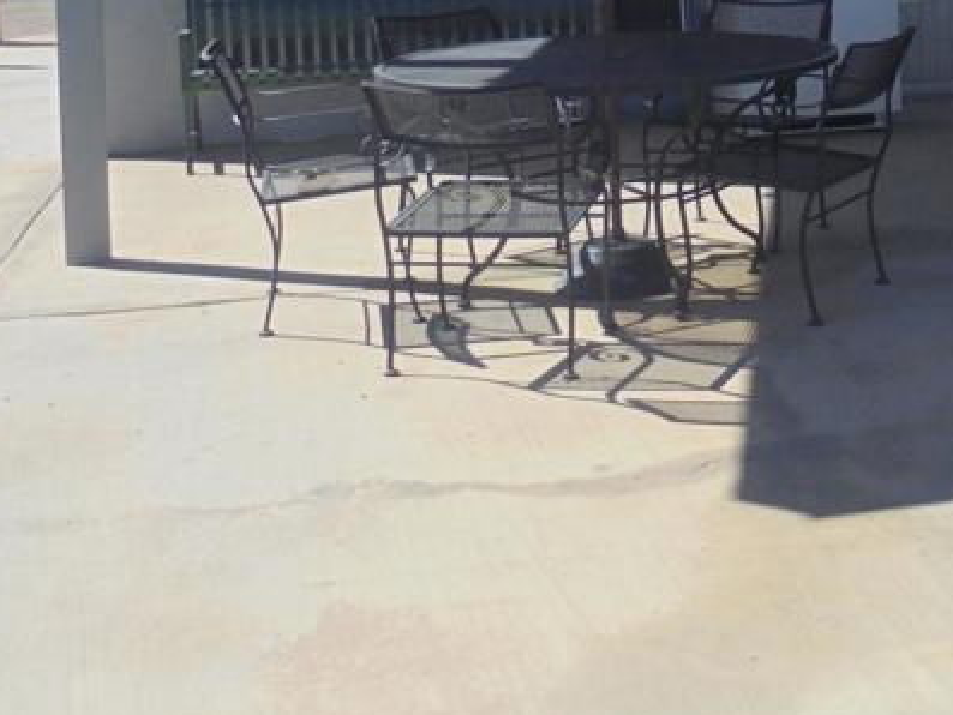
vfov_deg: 20.6
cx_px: 893
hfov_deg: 27.7
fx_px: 1845
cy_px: -134
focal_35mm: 67
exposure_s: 1/800
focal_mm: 4.6
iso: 100
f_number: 3.5
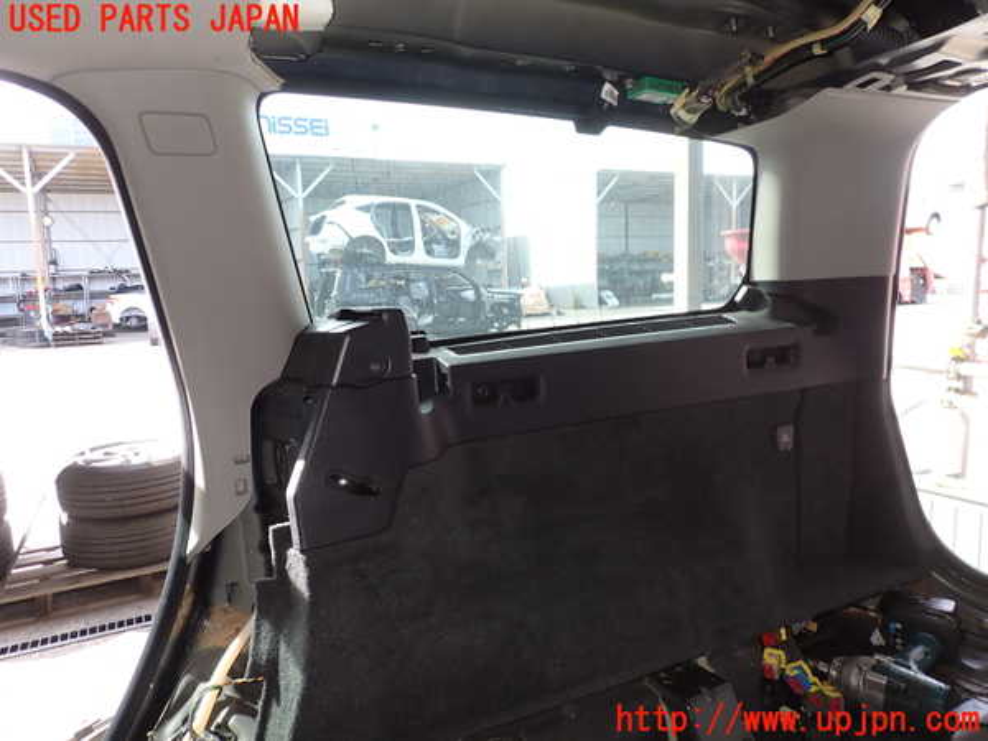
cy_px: 370
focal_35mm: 25
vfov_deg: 54.9
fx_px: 714
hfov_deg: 69.4
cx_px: 494
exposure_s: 1/80
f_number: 2.8
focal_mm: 4.5
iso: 100
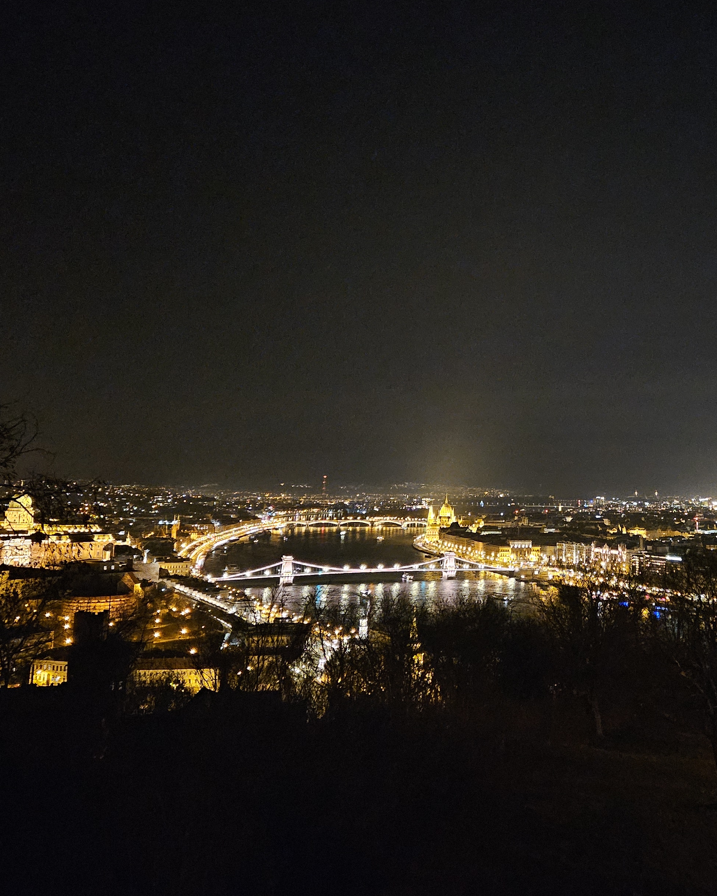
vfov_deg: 48.9
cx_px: 548
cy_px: 372
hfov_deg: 38.9
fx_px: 981
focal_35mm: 37
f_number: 1.8
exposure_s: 1/15
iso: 3200
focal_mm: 5.4
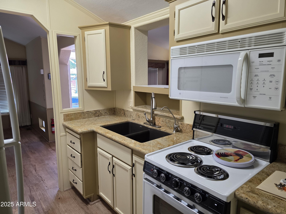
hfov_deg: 73.9
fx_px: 190
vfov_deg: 58.9
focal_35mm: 23
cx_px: 143
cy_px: 107
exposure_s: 1/120
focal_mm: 6.3
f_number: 1.7
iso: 125
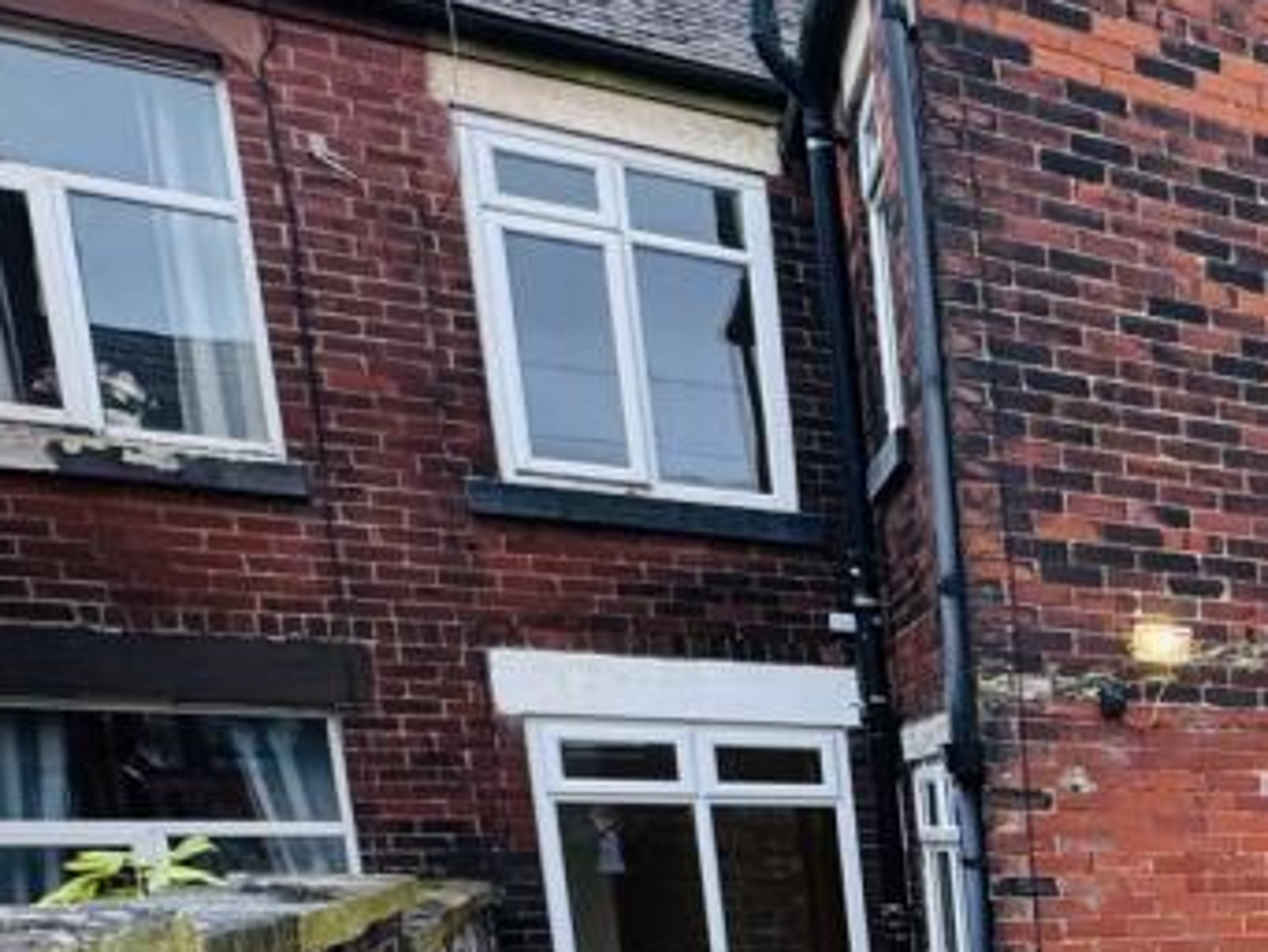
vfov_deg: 30.2
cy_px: 1090
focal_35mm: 42
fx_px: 1539
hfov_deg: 30.1
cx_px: 1815
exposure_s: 1/104
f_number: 2.2
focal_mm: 2.22
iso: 40
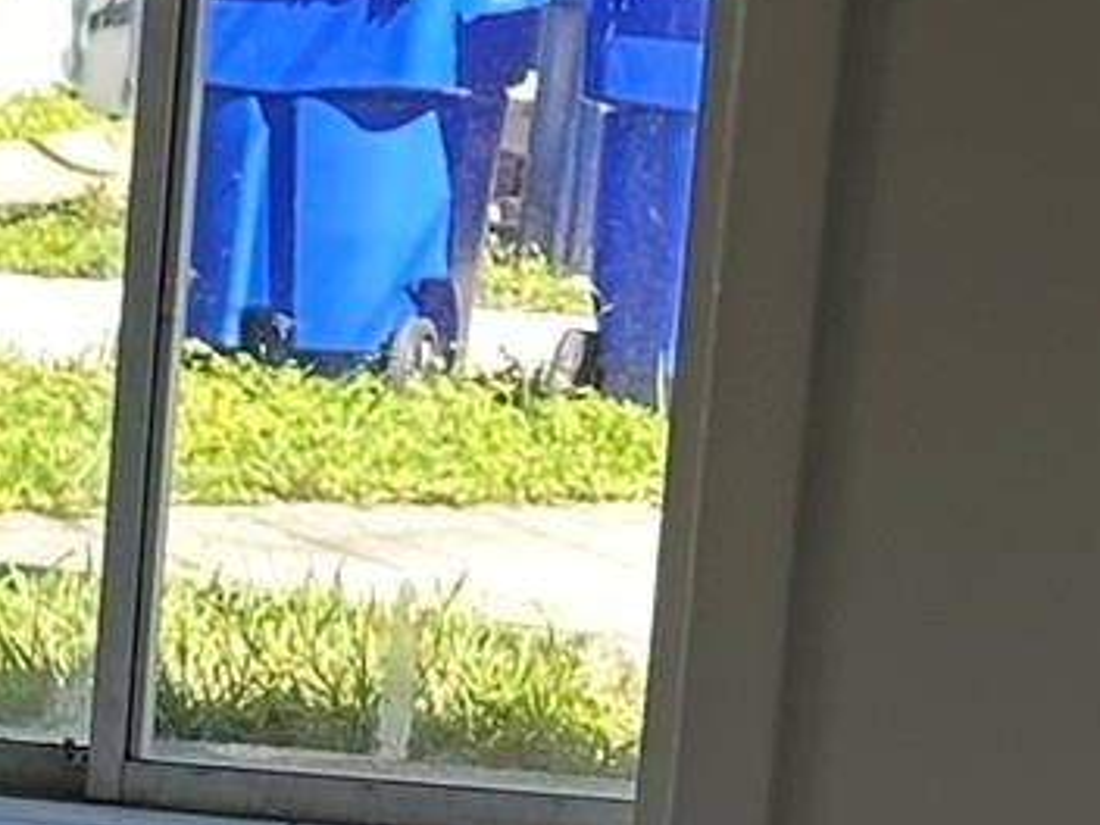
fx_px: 8866
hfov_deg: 6.6
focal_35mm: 279
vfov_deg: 5.3
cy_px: 1153
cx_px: -2003
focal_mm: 6.86
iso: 50
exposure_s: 1/251
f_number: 1.78
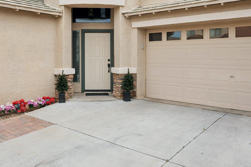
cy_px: 56
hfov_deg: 58.2
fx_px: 223
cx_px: 99
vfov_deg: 40.6
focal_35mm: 32
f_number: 8
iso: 320
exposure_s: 1/640
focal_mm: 22
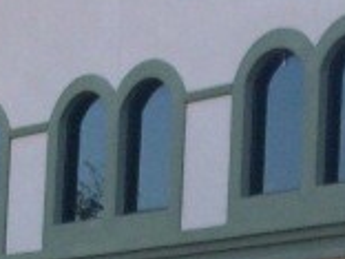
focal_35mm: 223
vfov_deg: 6.6
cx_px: 427
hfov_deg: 8.8
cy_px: 294
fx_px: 2223
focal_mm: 5.7
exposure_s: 1/363
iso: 64
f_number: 2.8
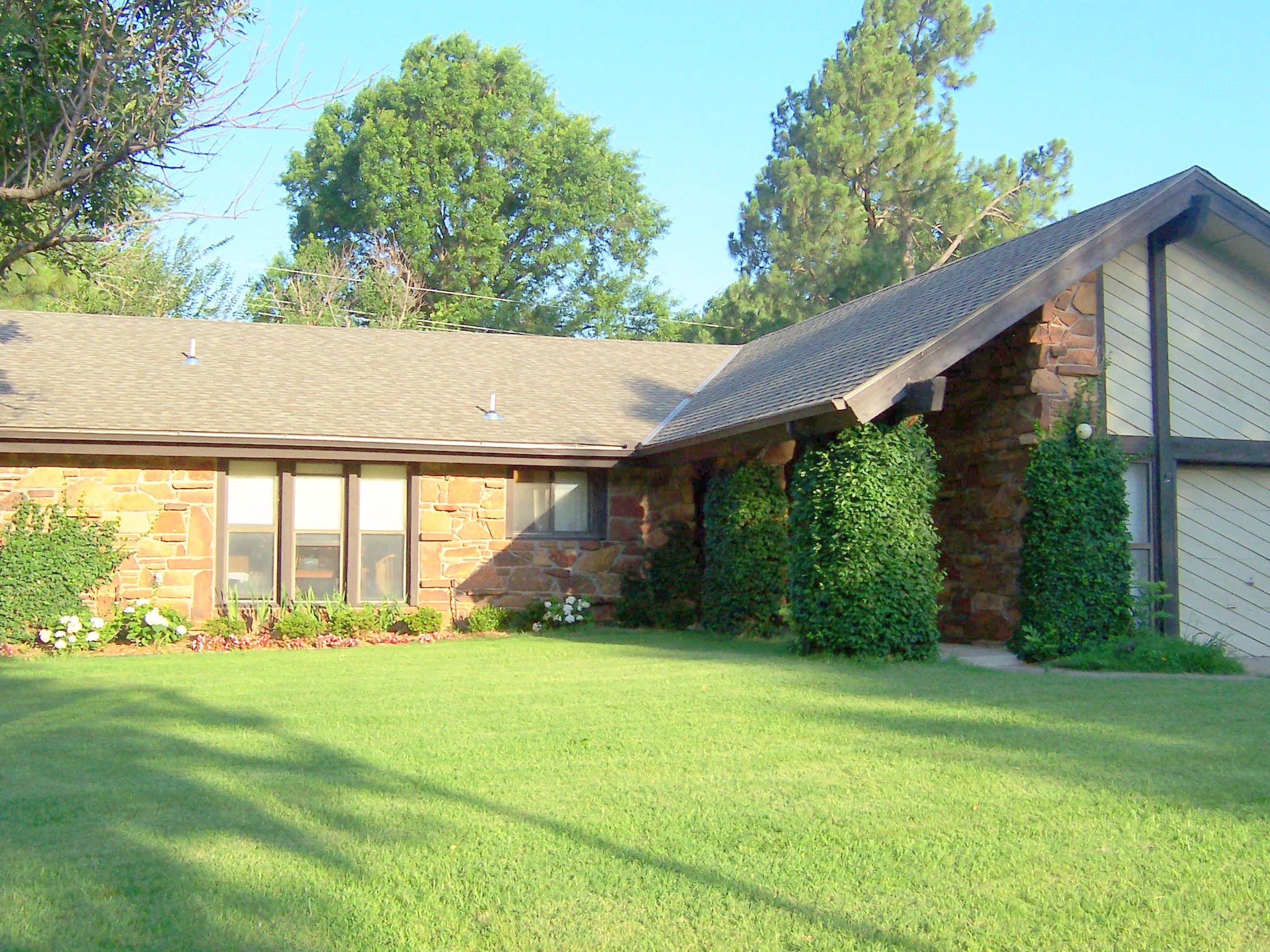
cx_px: 635
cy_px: 476
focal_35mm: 36
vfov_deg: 39.7
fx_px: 1321
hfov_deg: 51.4
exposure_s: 1/250
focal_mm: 5.6
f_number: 4
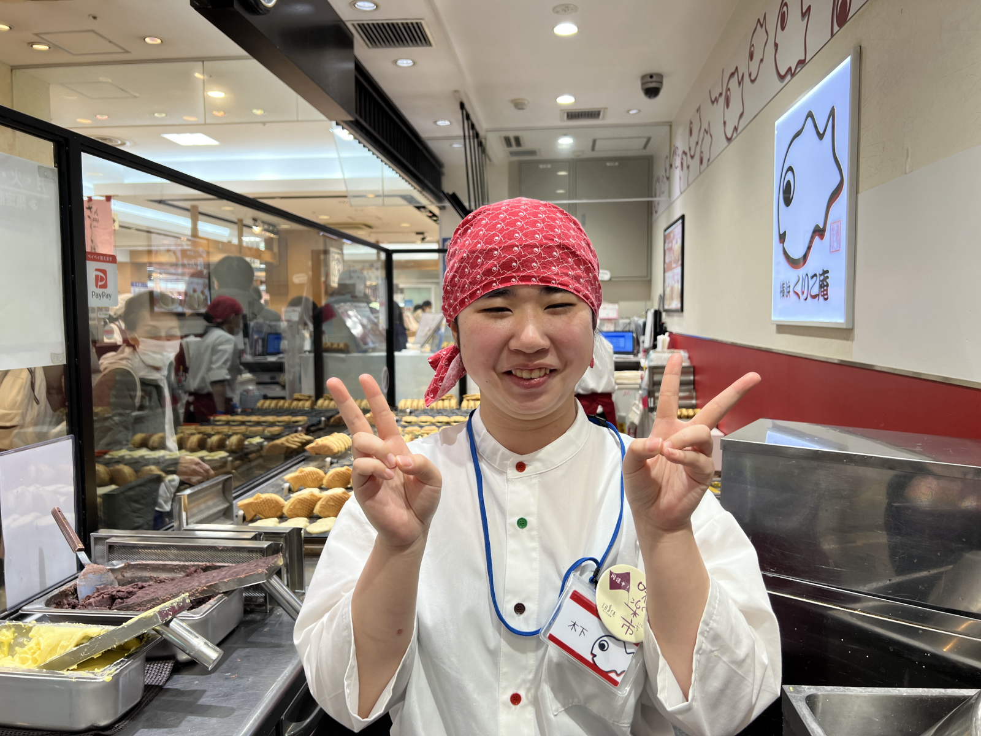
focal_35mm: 26
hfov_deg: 67.3
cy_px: 368
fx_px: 737
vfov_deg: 53.1
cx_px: 490
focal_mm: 5.7
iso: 40
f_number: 1.5
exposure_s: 1/100
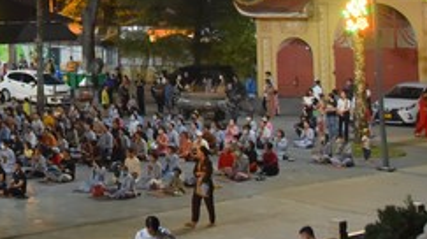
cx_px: -47
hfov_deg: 23.0
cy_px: -68
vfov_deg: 13.4
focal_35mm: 87
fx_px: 984
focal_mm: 31
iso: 2500
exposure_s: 1/100
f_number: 4
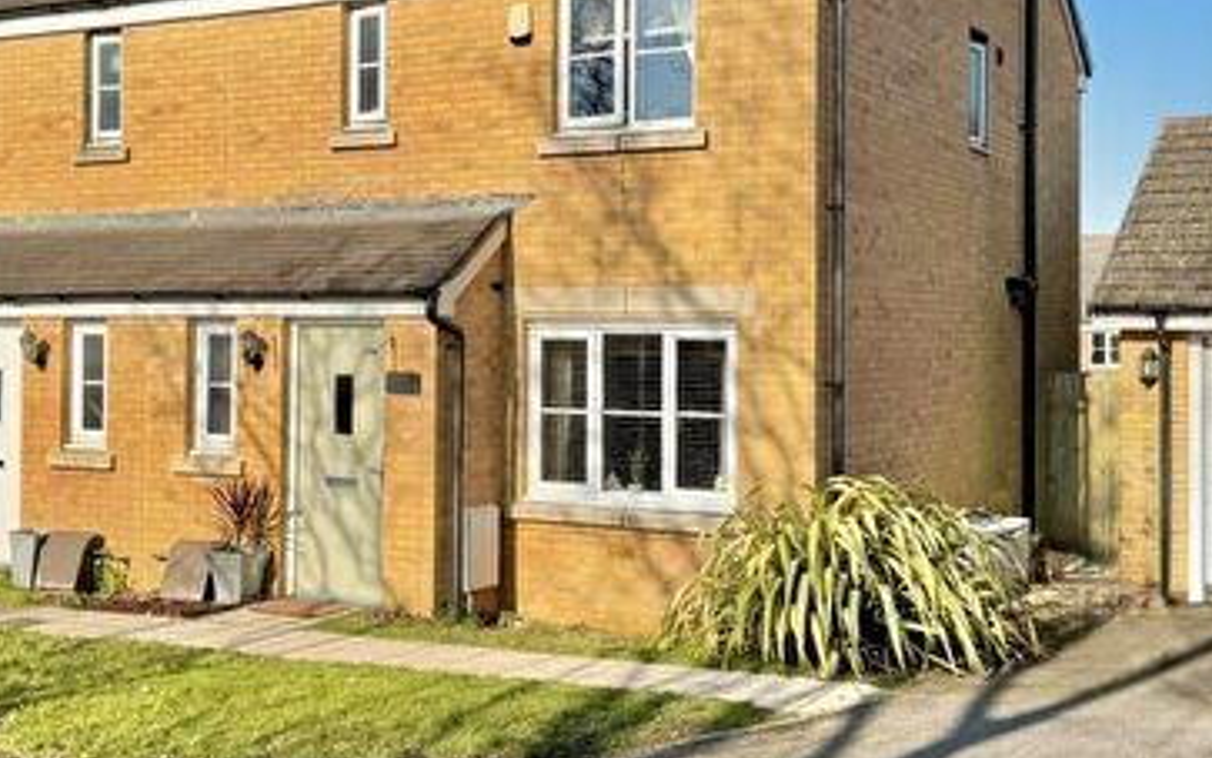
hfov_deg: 41.0
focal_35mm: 49
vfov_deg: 26.3
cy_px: 282
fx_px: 1619
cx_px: 551
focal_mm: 6.76
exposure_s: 1/3802
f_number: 1.78
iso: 80
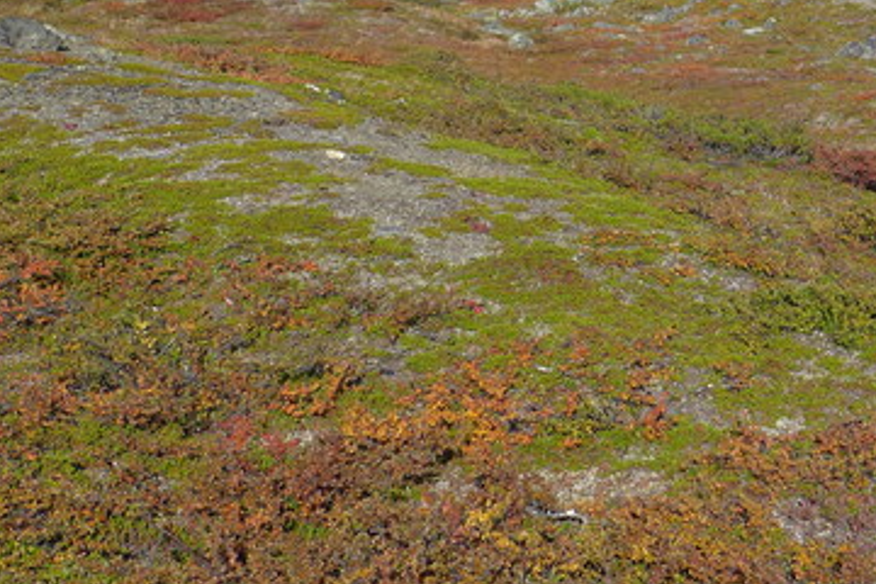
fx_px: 2676
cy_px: 2
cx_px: 824
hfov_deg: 18.2
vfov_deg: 12.3
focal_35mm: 110
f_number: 2.8
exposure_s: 1/1300
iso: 80
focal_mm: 10.8
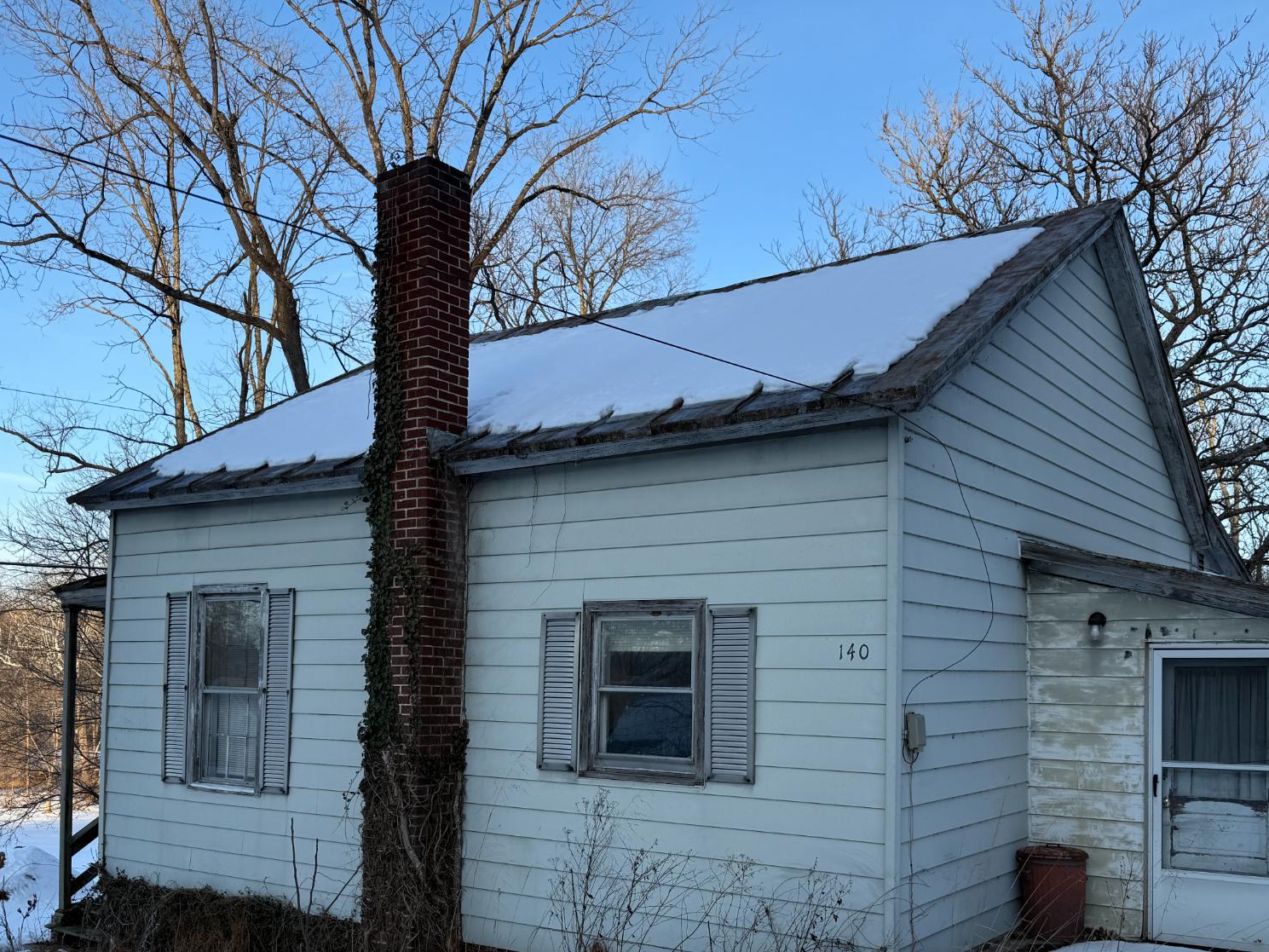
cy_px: 652
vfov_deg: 42.2
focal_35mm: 33
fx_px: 1210
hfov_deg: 55.3
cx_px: 629
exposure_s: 1/1493
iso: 80
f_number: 1.78
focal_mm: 6.76
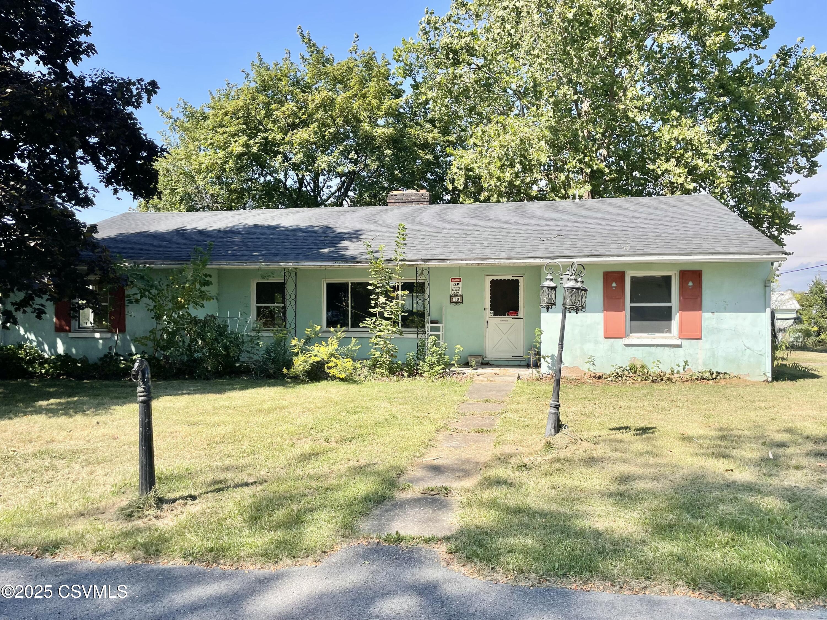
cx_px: 414
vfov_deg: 53.1
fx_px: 621
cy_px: 310
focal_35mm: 26
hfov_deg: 67.3
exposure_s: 1/1490
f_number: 1.6
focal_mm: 4.2
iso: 32
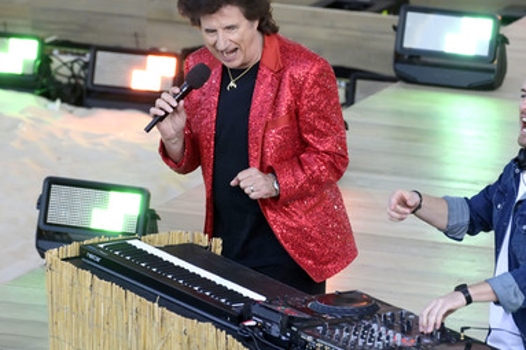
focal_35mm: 424
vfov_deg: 3.2
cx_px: 290
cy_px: 154
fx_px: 6192
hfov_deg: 4.9
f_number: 6.3
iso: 1600
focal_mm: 360
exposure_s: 1/800
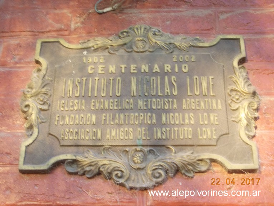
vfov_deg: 24.4
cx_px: 137
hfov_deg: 32.2
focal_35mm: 60
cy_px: 103
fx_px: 475
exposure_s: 1/8
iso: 200
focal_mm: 8.5
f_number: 4
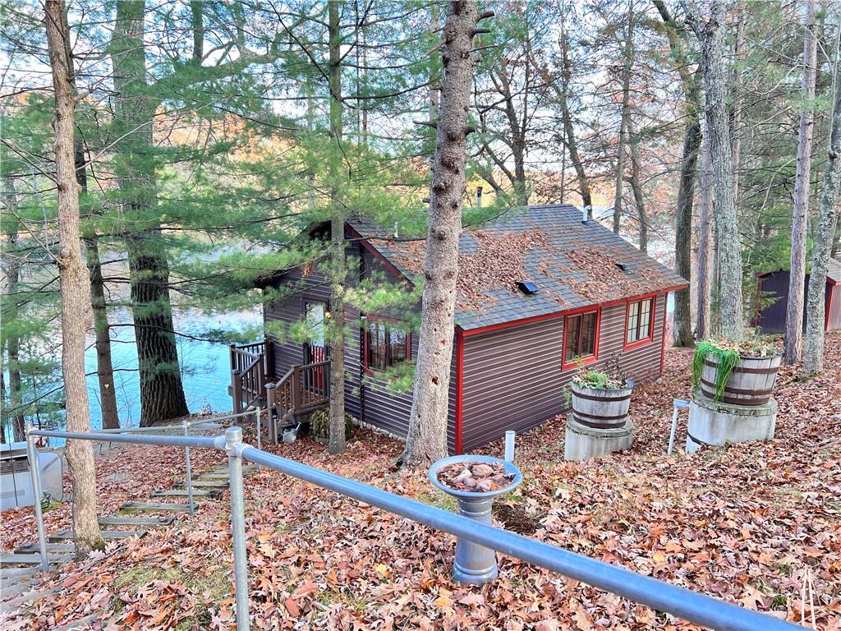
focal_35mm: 26
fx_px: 632
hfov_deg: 67.3
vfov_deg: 53.1
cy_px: 316
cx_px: 420
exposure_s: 1/121
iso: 80
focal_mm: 5.7
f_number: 1.5
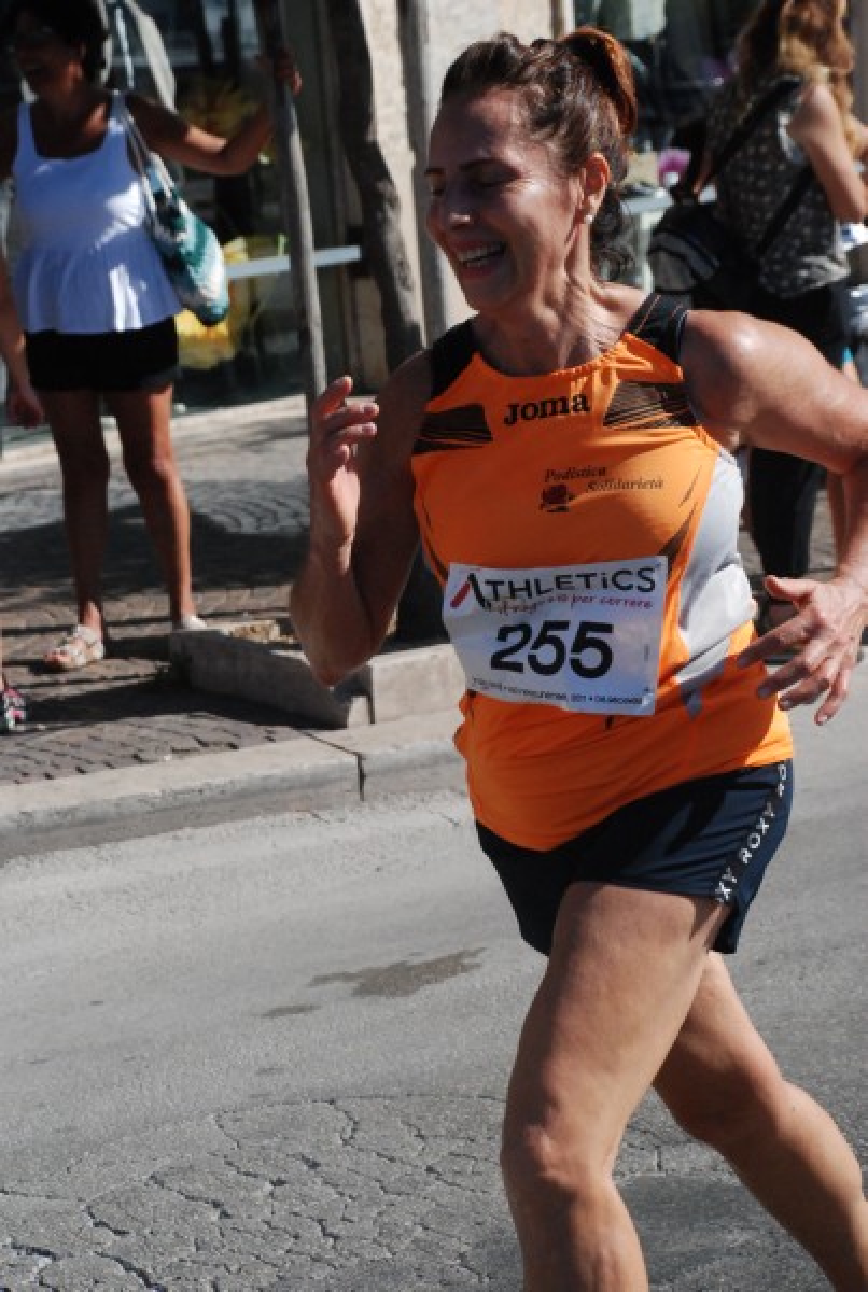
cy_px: 646
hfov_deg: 13.1
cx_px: 434
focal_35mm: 105
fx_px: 3778
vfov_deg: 19.4
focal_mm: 70
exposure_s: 1/2000
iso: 1000
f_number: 8
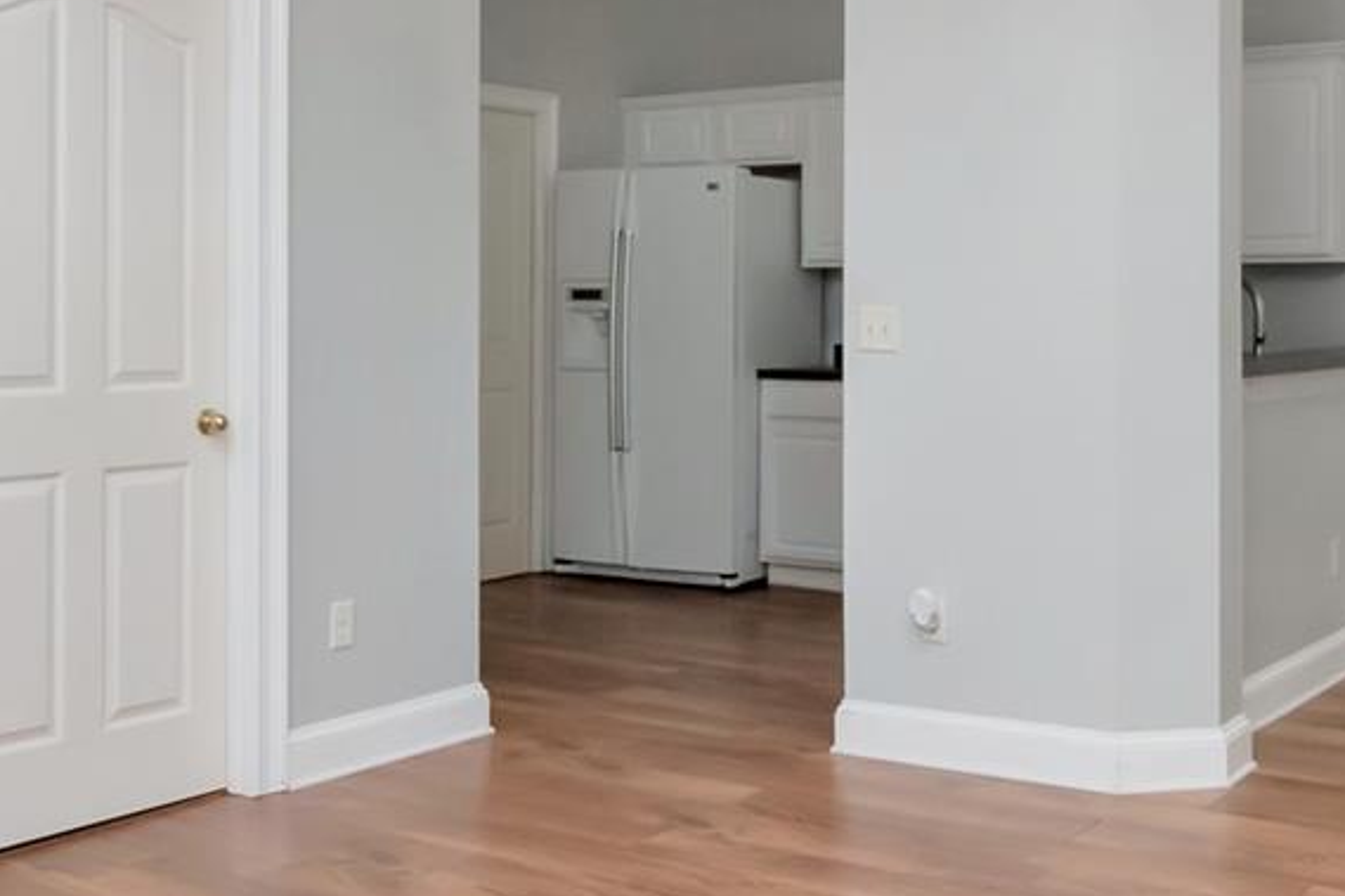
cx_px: 792
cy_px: 314
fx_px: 1733
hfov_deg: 42.3
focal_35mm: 46
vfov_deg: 28.8
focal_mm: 11
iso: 800
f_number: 9
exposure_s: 1/200
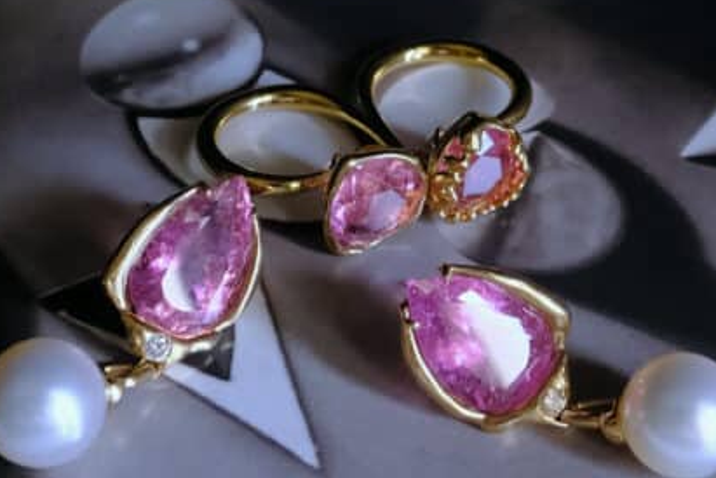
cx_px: 359
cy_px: 268
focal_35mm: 28
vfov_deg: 46.3
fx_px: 557
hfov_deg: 65.5
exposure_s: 1/15
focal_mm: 15
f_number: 5.6
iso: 1600
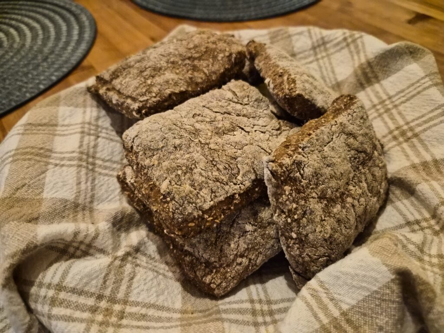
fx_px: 295
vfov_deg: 58.9
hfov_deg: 73.9
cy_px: 166
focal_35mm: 23
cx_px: 222
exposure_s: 1/100
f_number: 1.8
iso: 2500
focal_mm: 5.4
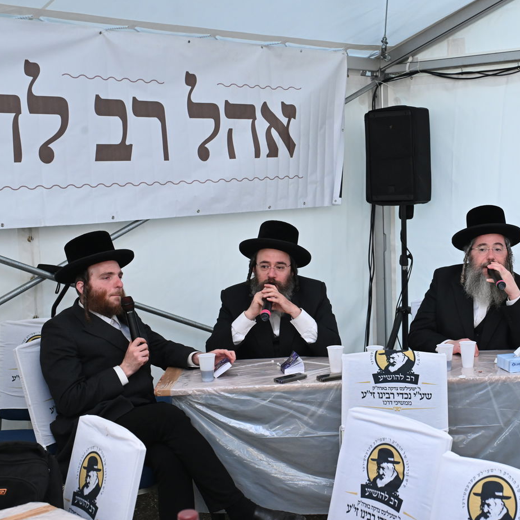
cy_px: 261
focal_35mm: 54
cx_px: 379
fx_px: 918
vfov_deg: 31.6
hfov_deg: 31.2
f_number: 5.6
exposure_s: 1/200
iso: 2500
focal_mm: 42
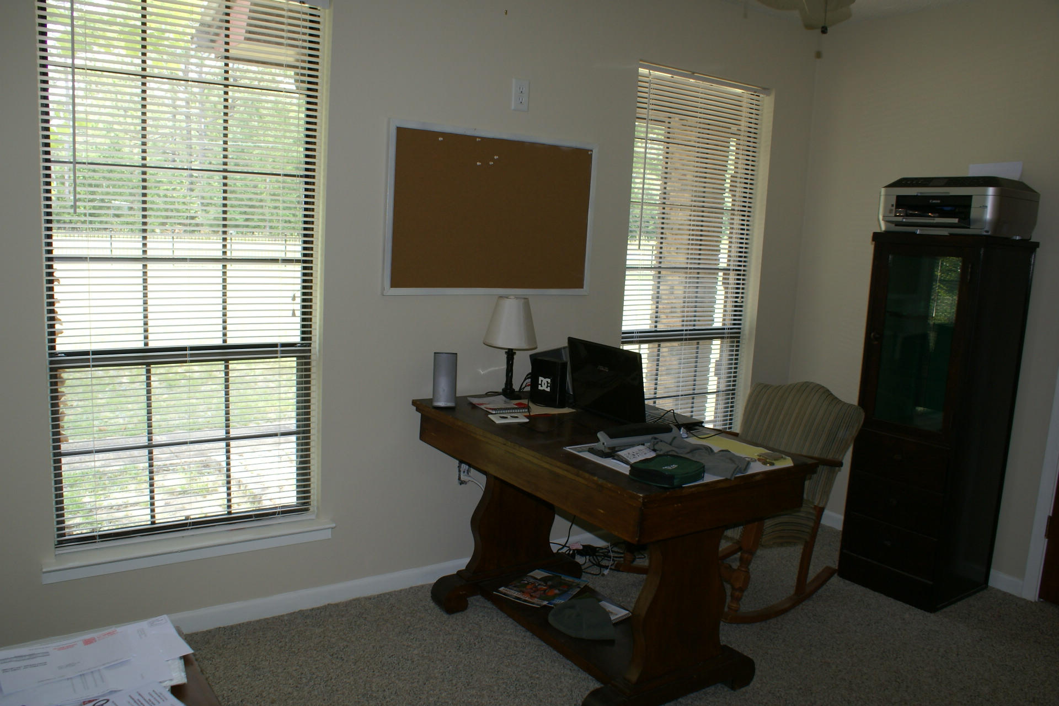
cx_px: 530
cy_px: 353
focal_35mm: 27
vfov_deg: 47.9
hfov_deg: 67.4
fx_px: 794
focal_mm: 18
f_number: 5.6
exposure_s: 1/60
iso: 200
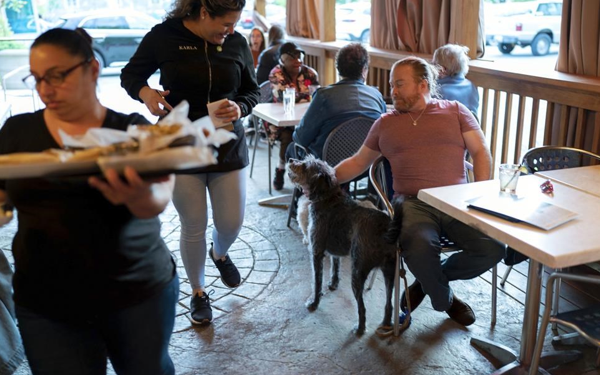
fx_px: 621
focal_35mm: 38
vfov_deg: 33.6
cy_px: 202
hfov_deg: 51.5
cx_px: 318
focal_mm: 35
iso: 1000
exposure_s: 1/320
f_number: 1.6
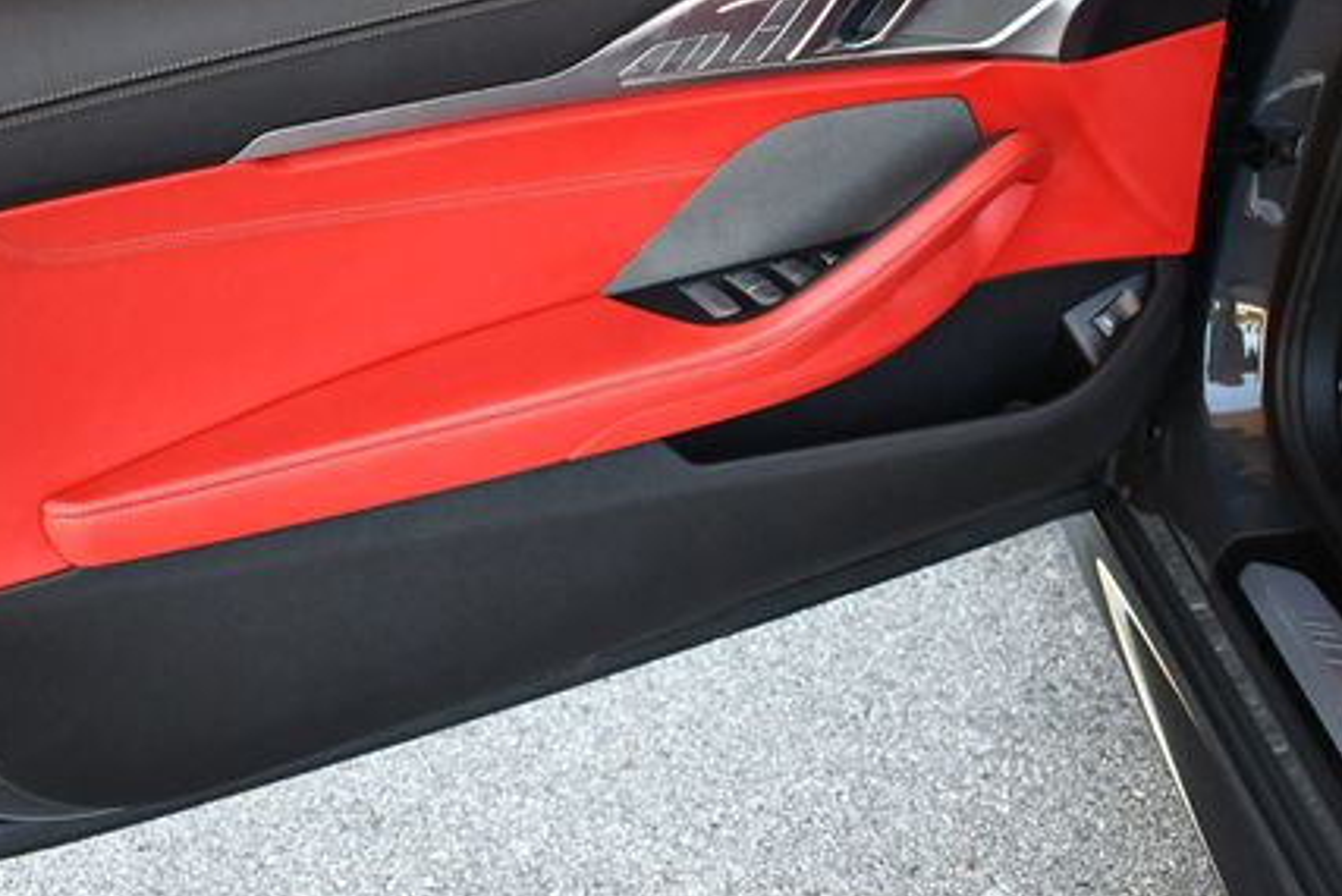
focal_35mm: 54
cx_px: 490
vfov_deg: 25.0
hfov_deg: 36.6
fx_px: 2014
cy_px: 343
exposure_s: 1/250
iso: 640
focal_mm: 18
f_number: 3.5
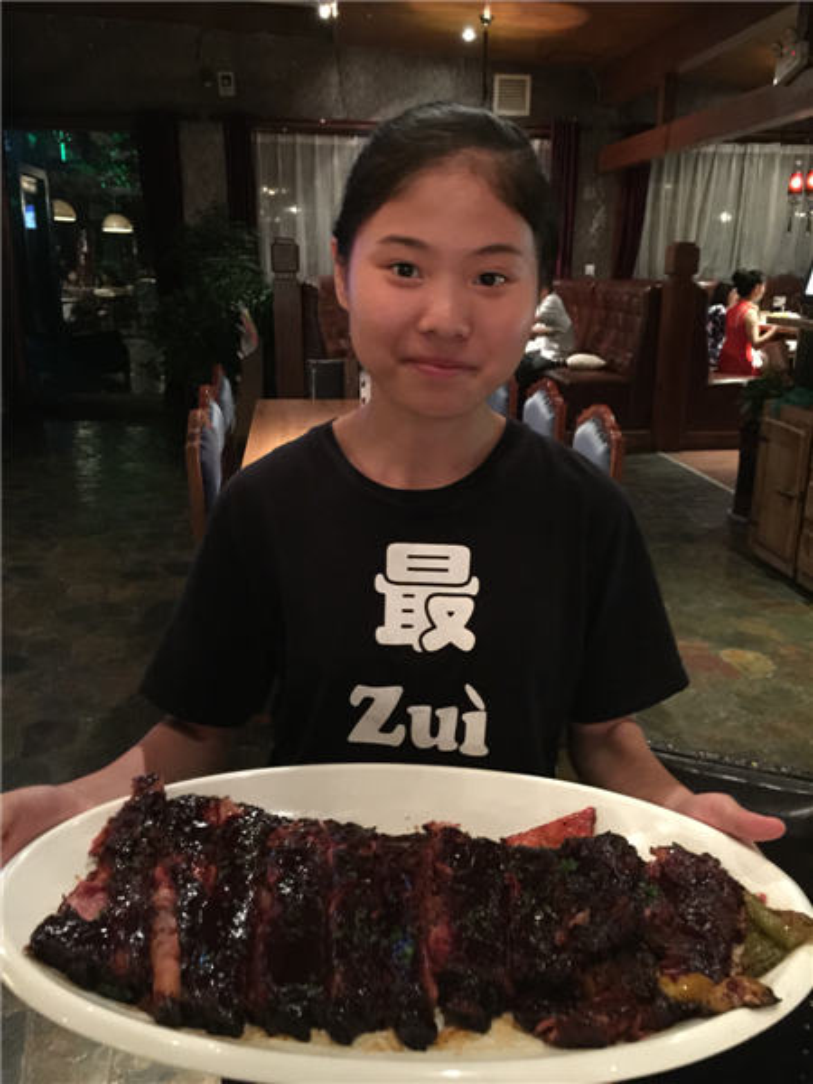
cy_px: 542
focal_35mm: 29
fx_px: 908
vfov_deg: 61.7
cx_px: 406
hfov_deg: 48.2
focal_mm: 4.15
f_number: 2.2
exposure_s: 1/4
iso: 200
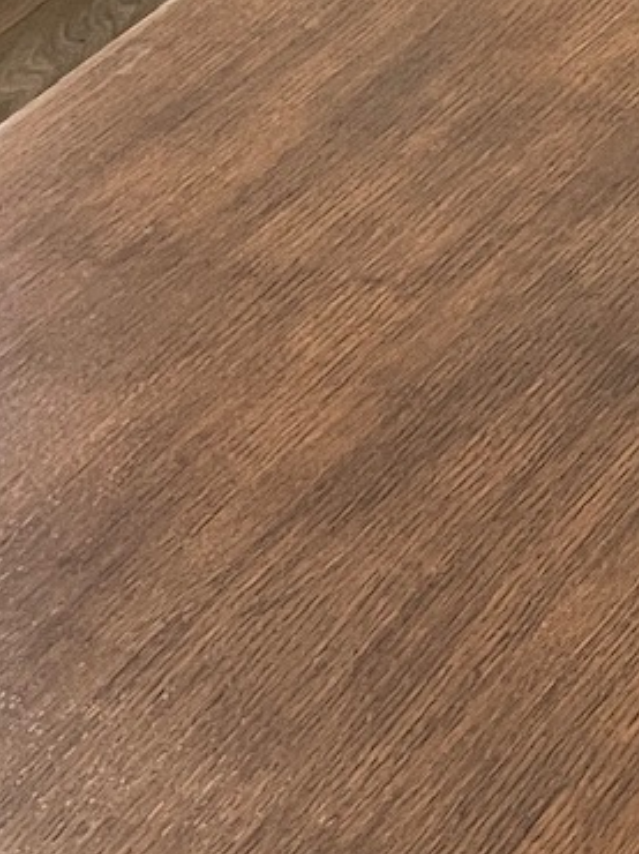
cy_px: 803
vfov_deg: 13.6
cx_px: 364
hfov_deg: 10.3
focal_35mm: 144
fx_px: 3548
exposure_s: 1/60
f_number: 1.6
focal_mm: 5.1
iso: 320
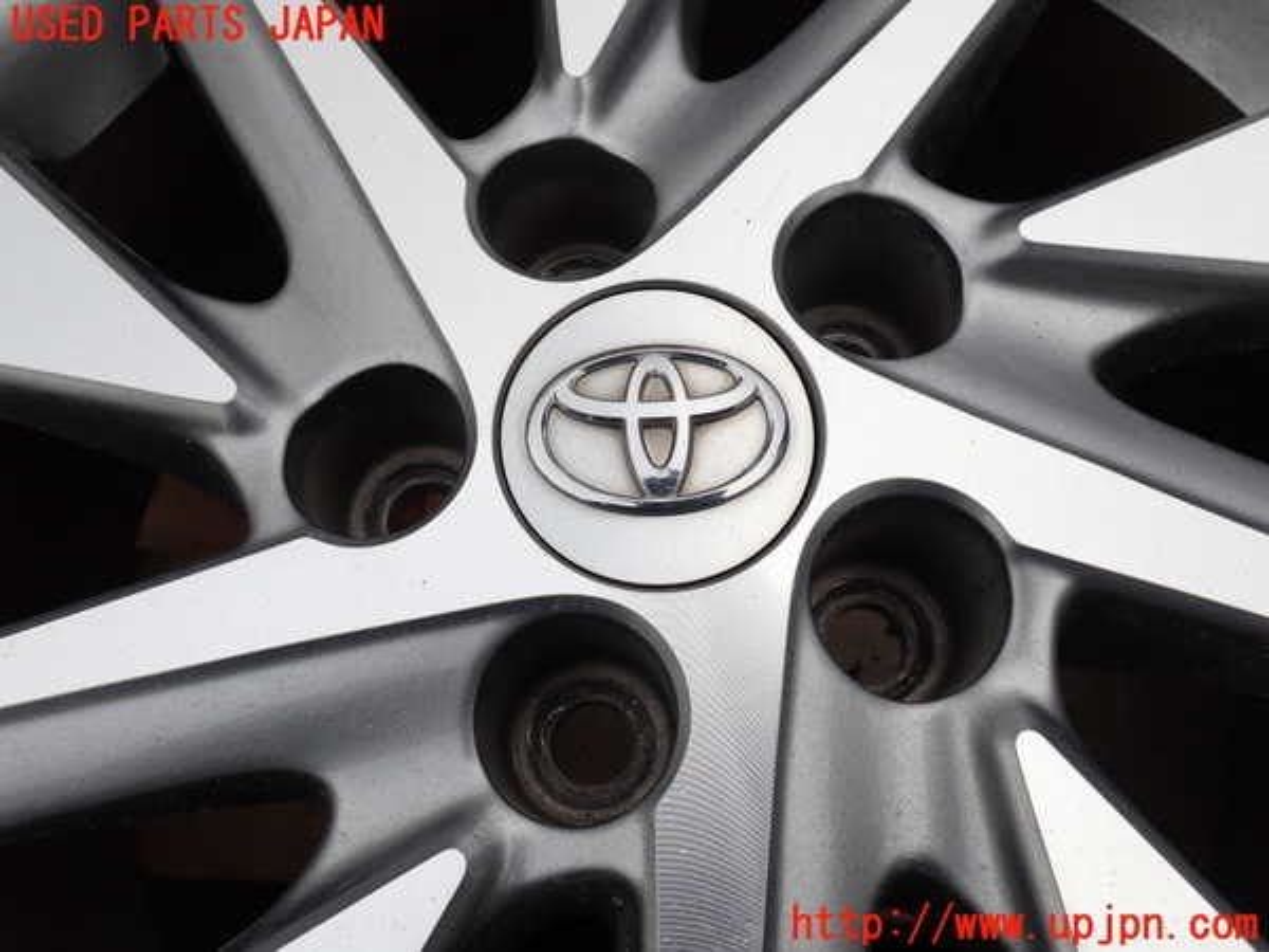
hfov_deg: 60.0
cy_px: 476
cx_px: 634
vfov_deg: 46.8
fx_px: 1100
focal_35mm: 30
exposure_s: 1/400
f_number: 3.2
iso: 100
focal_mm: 5.4
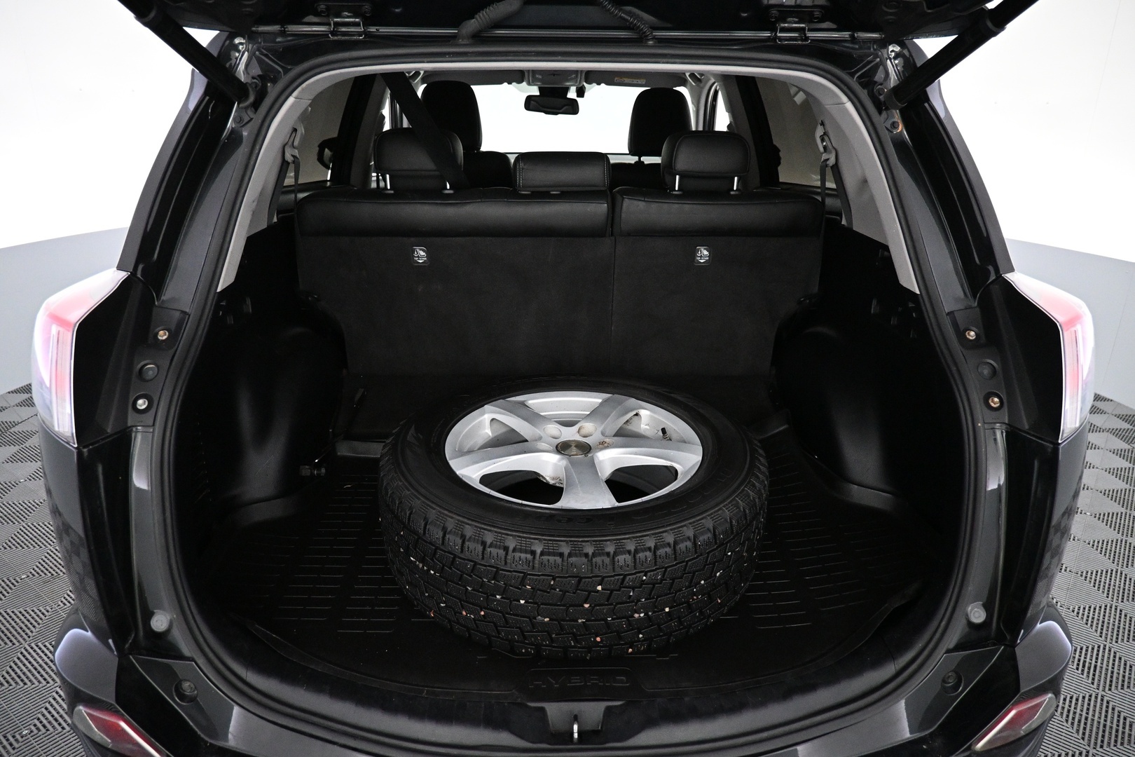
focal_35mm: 24
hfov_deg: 73.7
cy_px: 378
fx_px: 757
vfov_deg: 53.1
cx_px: 568
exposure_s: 1/125
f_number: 3.5
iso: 4000
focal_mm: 16
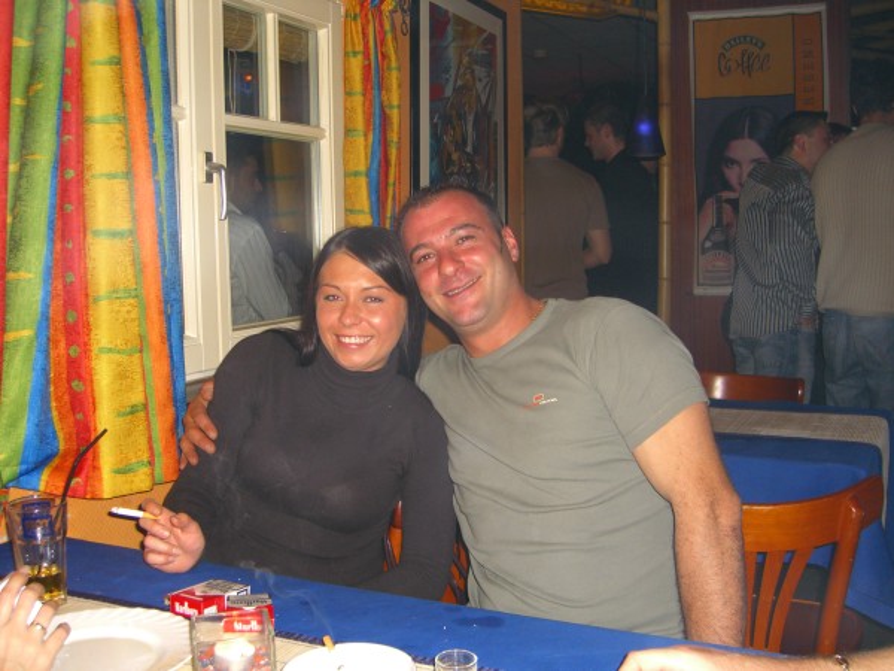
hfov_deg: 49.0
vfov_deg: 37.7
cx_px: 447
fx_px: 981
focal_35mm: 38
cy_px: 336
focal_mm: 7.9
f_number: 2.8
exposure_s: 1/60
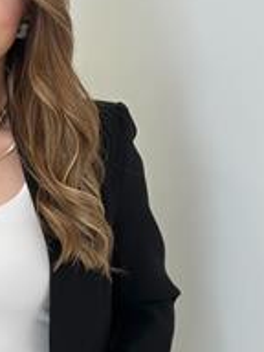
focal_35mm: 133
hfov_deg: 11.0
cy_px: 300
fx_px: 1352
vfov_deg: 14.7
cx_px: -22
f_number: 1.78
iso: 80
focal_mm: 6.86
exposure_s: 1/223
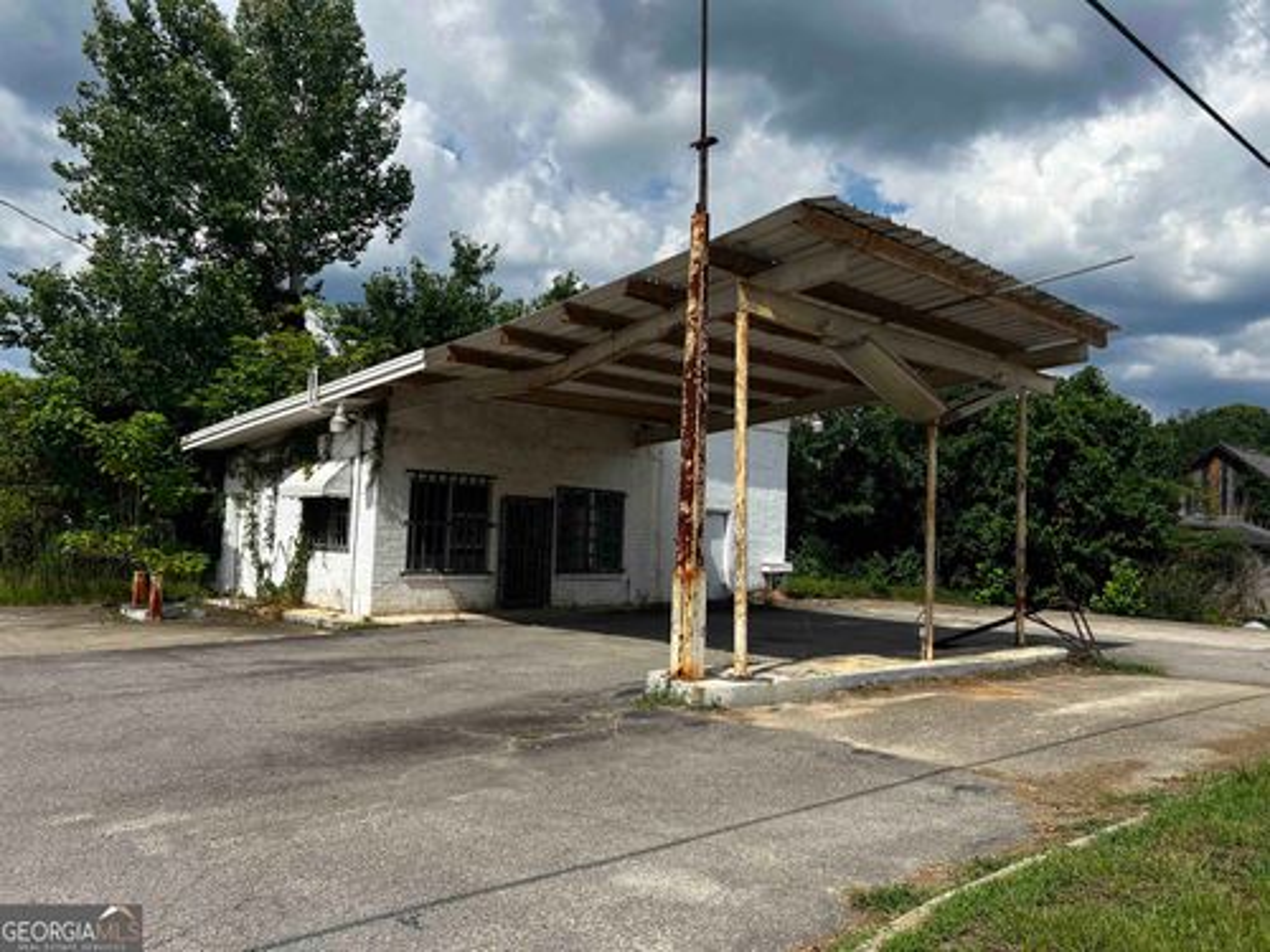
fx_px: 954
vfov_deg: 53.1
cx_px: 635
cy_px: 476
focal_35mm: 26
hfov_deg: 67.3
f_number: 1.5
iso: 50
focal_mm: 5.7
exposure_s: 1/6579
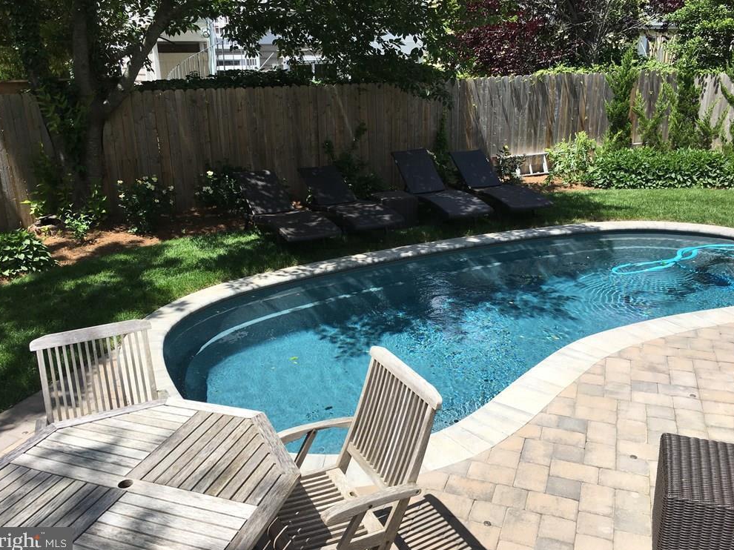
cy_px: 273
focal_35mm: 30
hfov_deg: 60.0
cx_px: 360
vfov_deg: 46.8
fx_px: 636
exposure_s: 1/1148
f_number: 2.2
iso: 25
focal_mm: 4.15
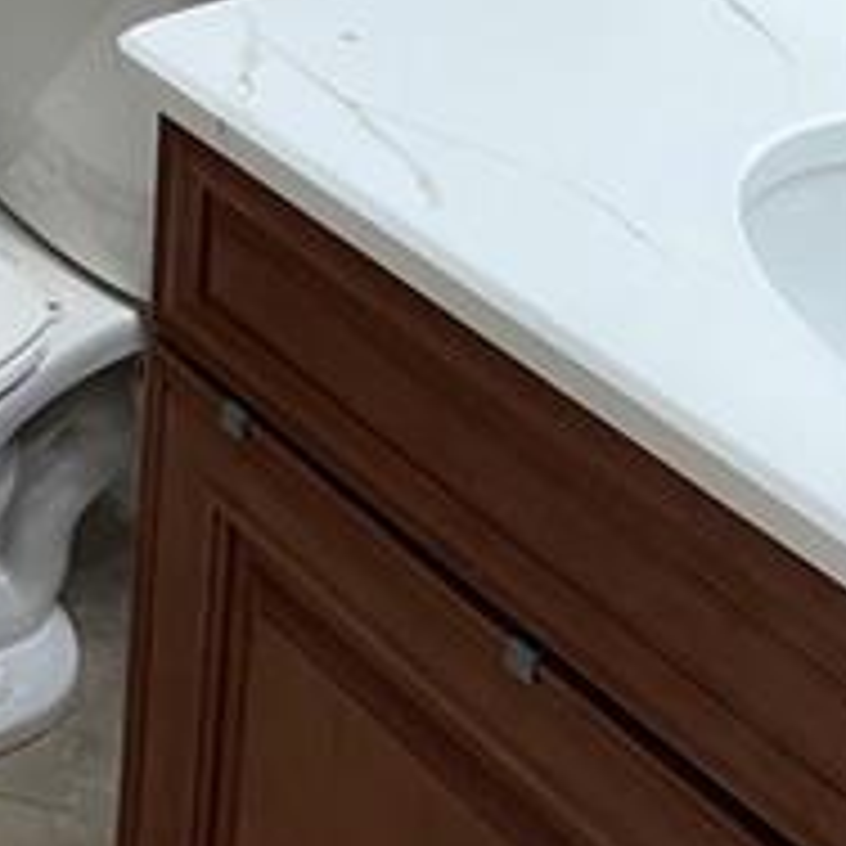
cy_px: -684
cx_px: -418
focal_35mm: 94
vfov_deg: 15.7
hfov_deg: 16.8
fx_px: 2599
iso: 160
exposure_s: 1/60
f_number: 1.6
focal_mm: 4.2
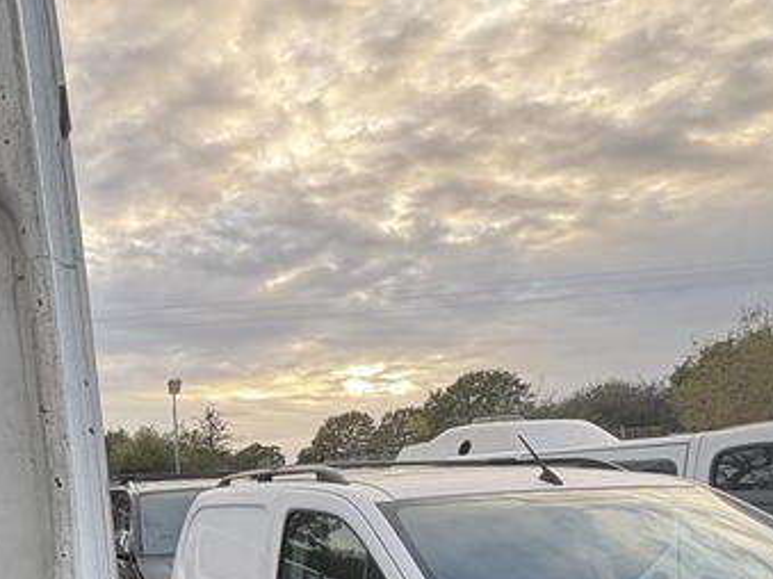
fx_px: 826
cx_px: 55
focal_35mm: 37
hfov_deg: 44.8
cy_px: 511
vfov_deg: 36.5
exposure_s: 1/121
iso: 40
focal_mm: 2.22
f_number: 2.2
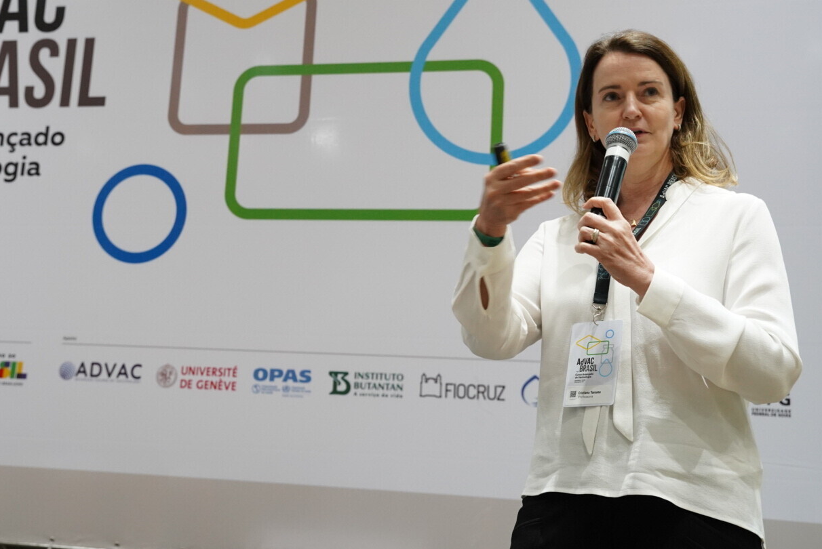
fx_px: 1209
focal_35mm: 53
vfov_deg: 25.5
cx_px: 324
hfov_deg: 37.4
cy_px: 209
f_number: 4.5
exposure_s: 1/60
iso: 4000
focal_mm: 39.7
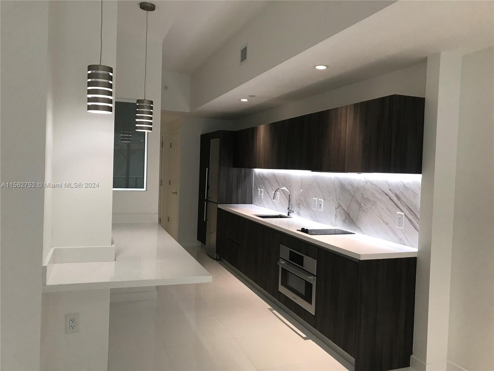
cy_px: 186
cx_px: 247
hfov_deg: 63.4
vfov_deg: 49.7
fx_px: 400
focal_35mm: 28
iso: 32
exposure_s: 1/30
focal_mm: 3.99
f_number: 1.8
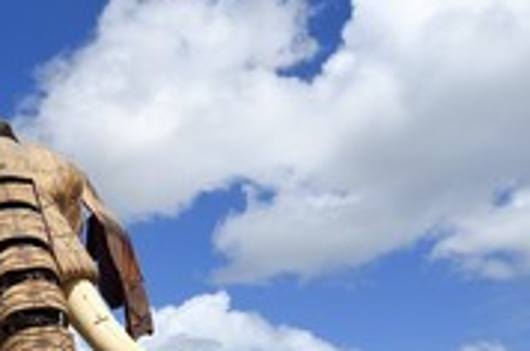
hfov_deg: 27.1
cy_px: 399
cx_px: 19
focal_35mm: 71
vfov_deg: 18.3
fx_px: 1043
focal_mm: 30
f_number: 9
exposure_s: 1/1000
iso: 200
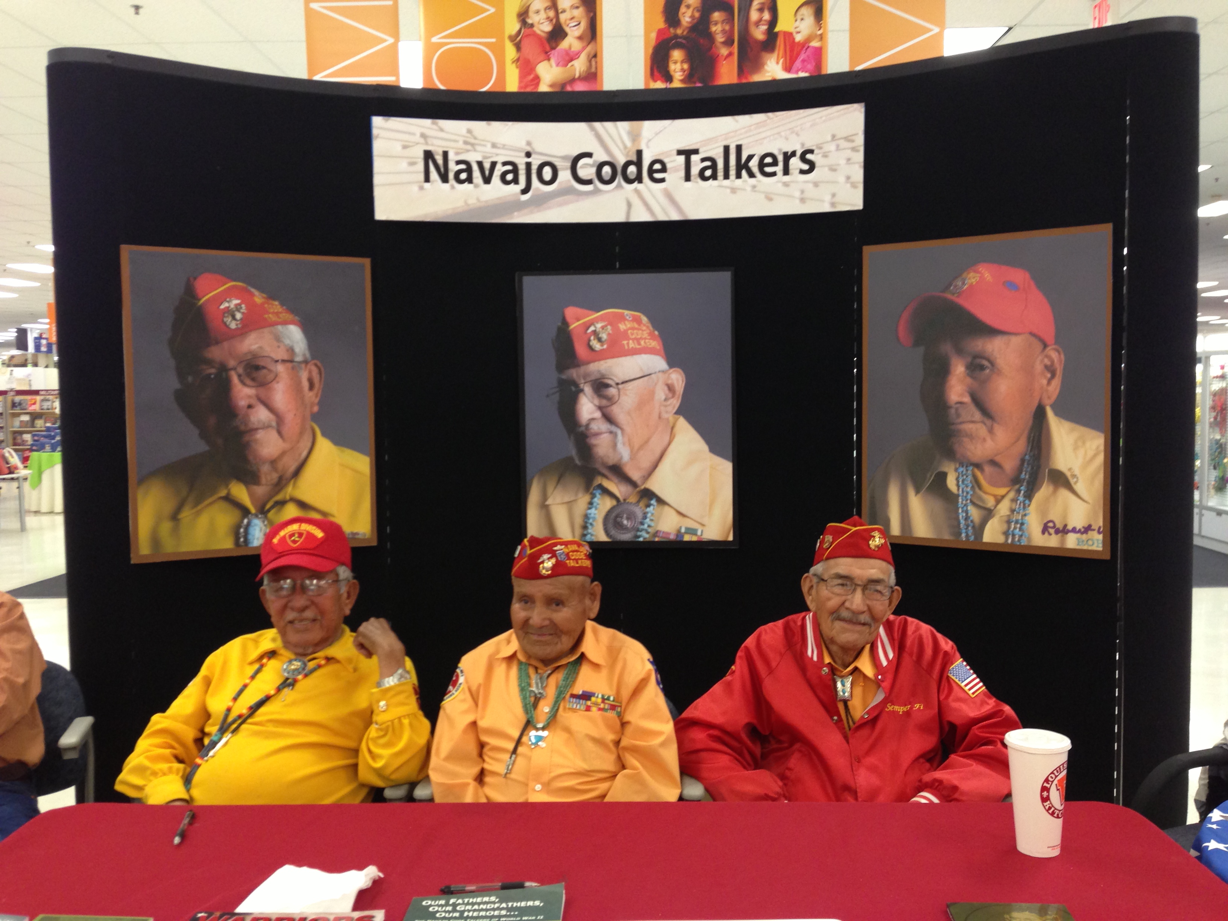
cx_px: 614
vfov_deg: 42.9
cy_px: 460
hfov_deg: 55.4
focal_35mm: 33
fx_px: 1171
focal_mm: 4.13
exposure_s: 1/20
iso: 100
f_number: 2.4
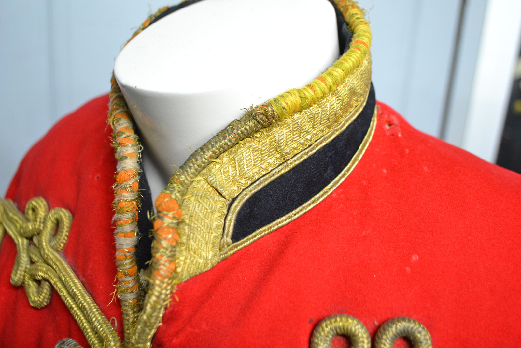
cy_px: 174
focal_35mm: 36
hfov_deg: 53.1
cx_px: 260
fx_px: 521
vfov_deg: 36.9
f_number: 4
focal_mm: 24
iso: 800
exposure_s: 1/25
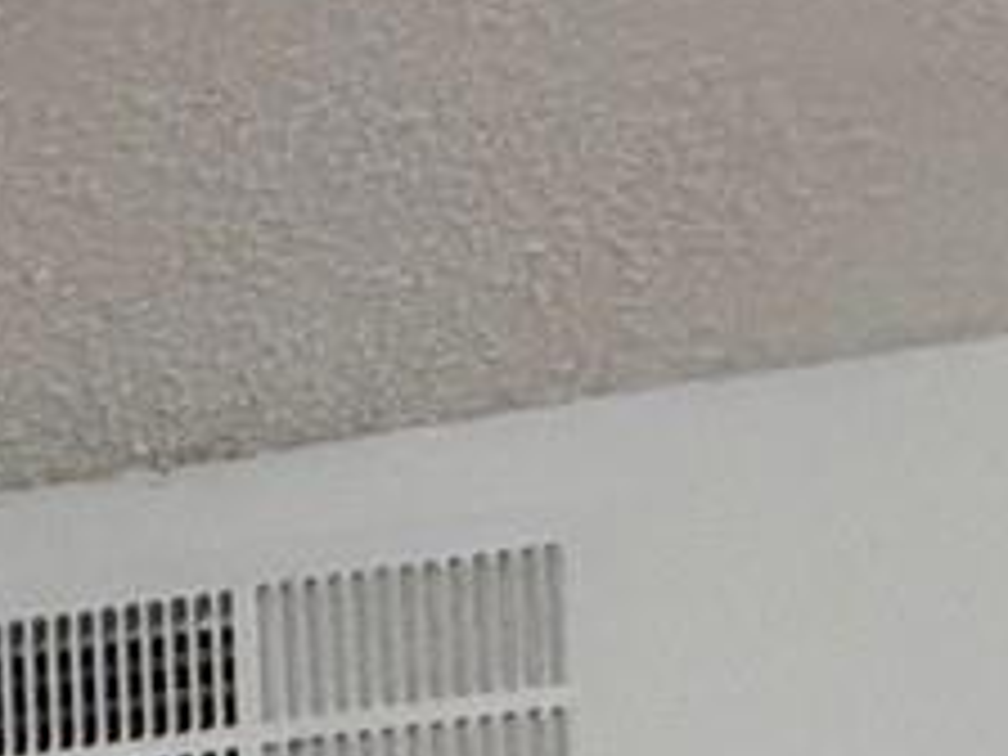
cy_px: 2565
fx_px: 2912
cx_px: -2264
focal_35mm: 100
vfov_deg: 9.5
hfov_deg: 10.5
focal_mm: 2.22
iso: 250
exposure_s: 1/120
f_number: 2.2
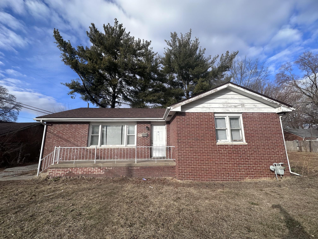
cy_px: 120
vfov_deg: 85.7
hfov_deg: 102.1
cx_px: 159
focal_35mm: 14
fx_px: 129
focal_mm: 2.22
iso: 40
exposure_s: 1/1304
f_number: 2.2
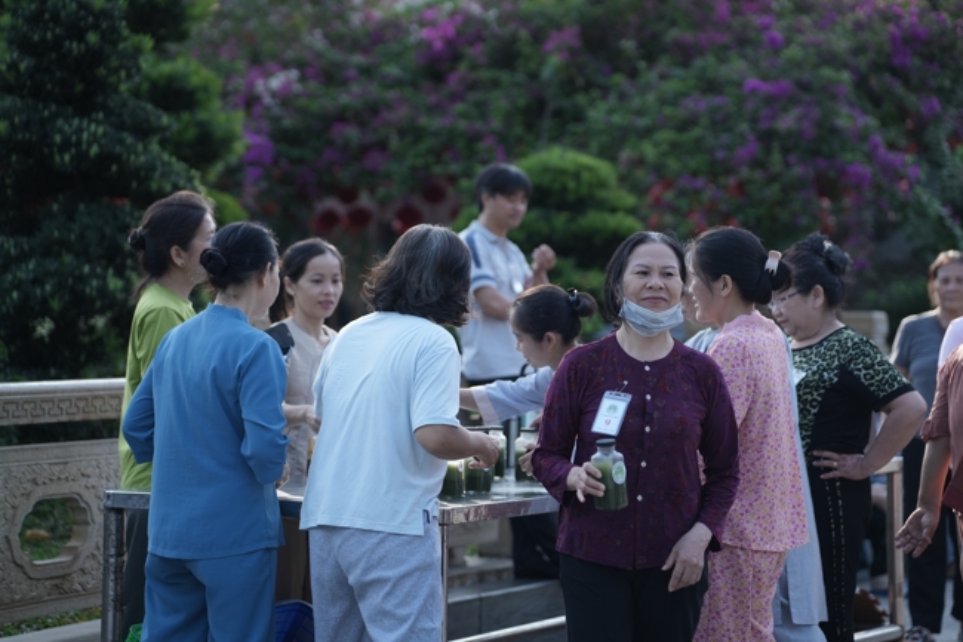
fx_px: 2621
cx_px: 482
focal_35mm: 98
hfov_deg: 20.8
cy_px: 321
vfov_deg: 14.0
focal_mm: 98
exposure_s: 1/2000
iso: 500
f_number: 2.8
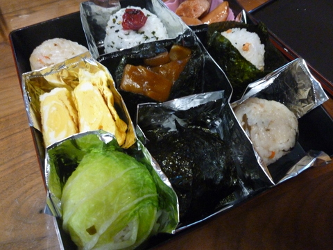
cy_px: 125
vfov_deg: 54.9
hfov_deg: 69.4
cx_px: 166
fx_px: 240
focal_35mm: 25
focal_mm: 4.5
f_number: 2.8
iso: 800
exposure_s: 1/15
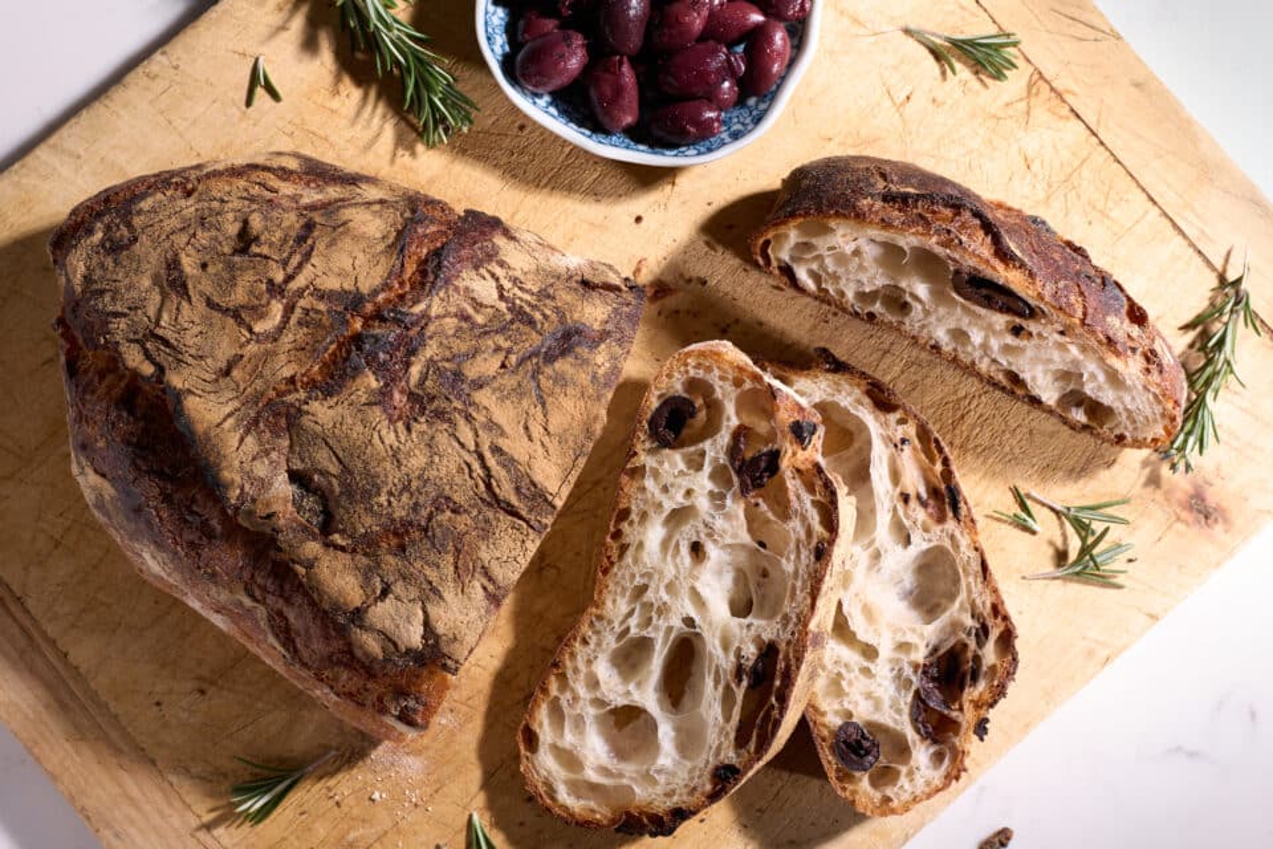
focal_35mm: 48
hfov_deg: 41.1
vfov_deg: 28.1
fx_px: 1697
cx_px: 636
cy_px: 424
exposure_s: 1/125
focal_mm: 48
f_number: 10
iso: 200
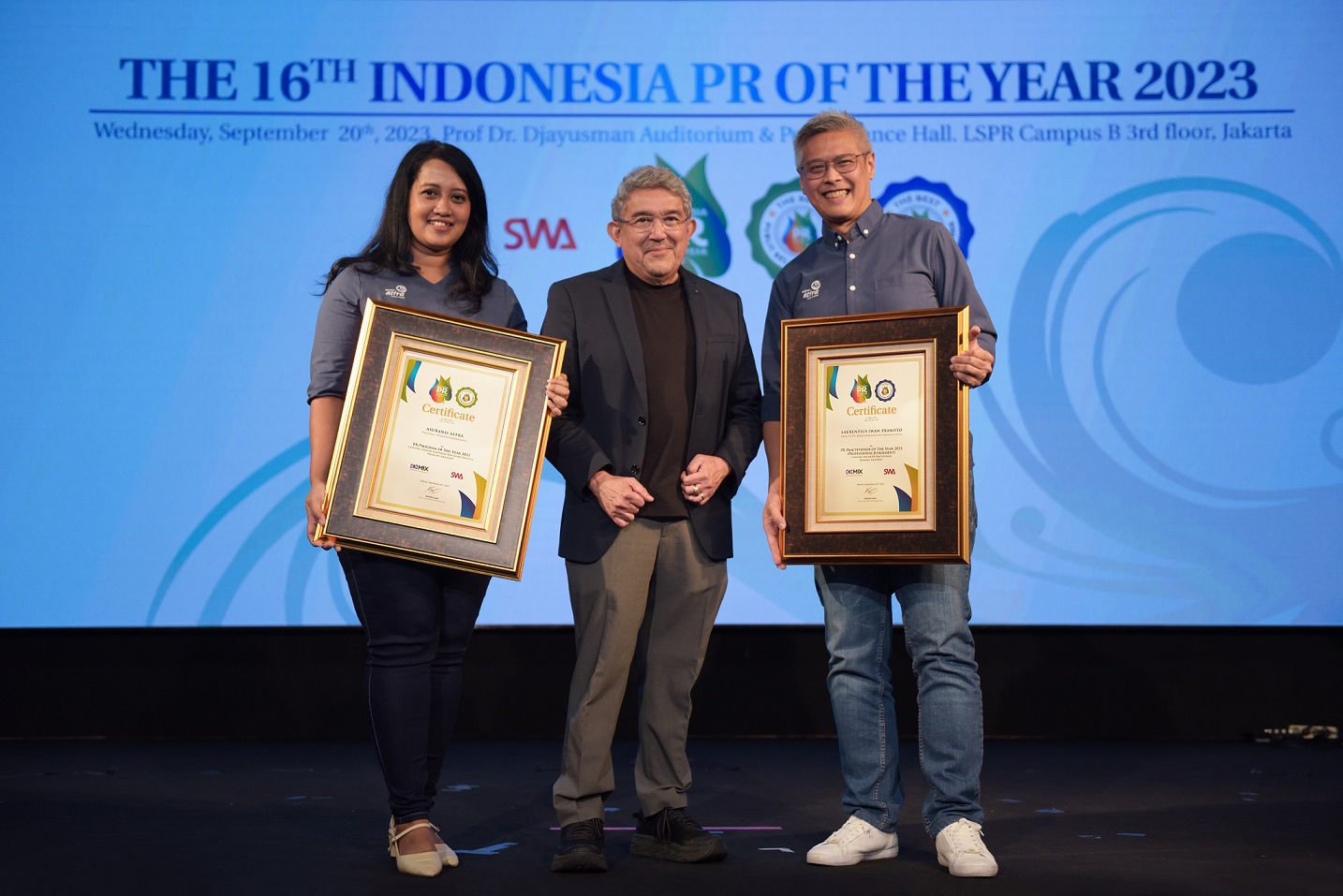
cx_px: 672
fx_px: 1866
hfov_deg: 39.6
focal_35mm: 50
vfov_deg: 27.0
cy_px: 448
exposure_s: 1/160
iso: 640
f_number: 2.8
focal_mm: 50
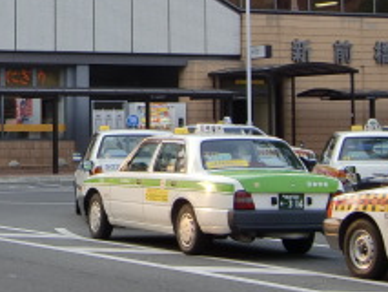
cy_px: 46
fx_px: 1548
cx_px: -33
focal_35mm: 138
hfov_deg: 14.0
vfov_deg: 10.7
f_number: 3.3
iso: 64
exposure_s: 1/125
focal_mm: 8.2
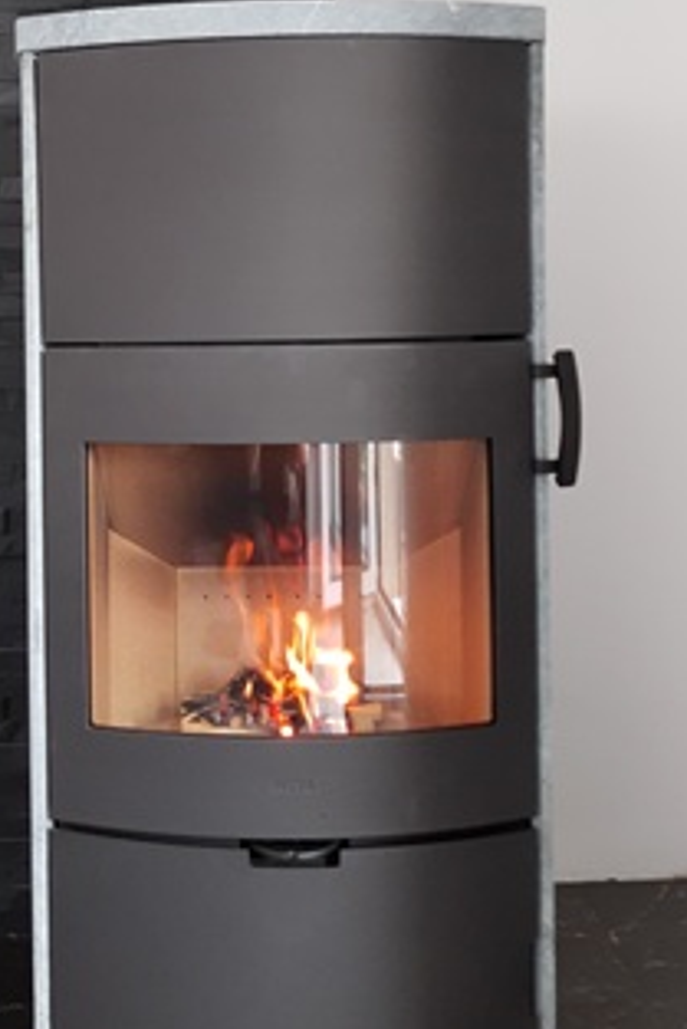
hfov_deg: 29.1
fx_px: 1315
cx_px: 227
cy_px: 314
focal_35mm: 46
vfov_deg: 42.0
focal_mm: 4.75
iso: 100
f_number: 1.7
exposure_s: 1/50
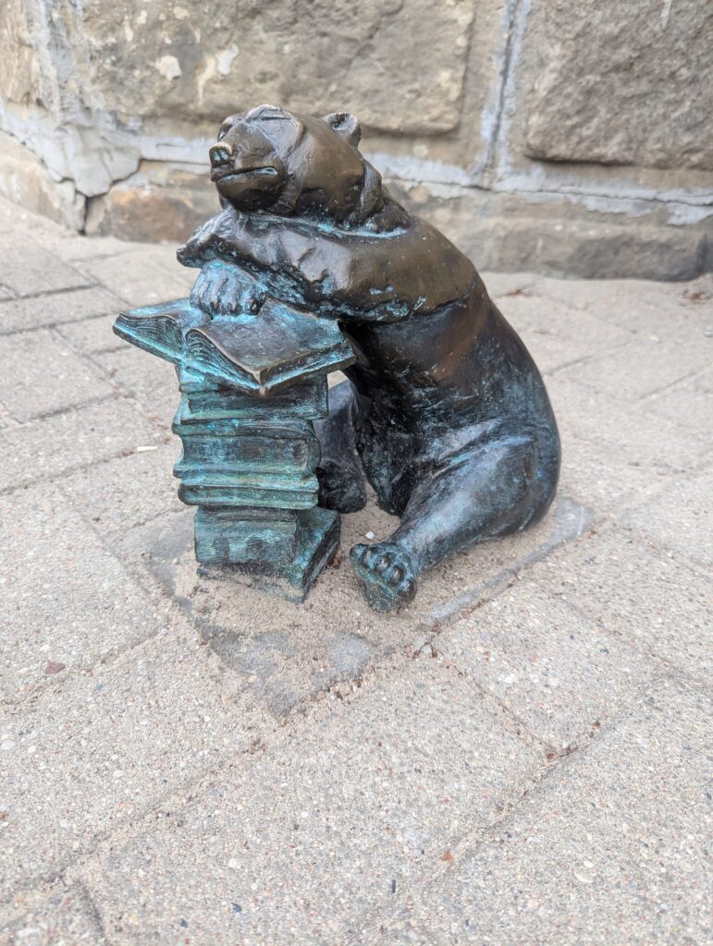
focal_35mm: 24
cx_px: 356
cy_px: 473
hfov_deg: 56.9
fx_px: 657
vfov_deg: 71.5
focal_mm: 6.81
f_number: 1.85
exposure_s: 1/193
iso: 130
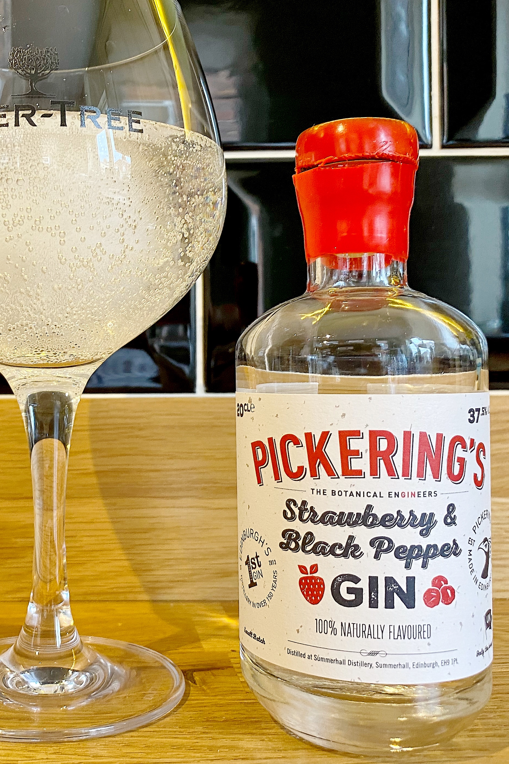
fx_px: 827
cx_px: 82
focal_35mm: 39
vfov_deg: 49.5
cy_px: 368
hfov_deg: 33.0
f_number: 1.8
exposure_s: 1/63
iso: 125
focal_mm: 4.25
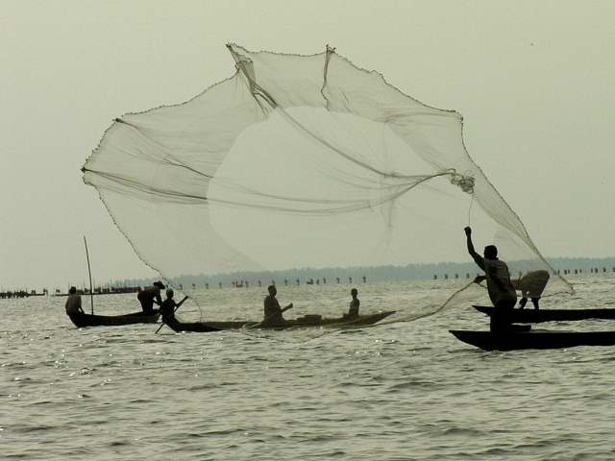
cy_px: 230
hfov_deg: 8.8
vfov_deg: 6.6
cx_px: 308
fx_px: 3997
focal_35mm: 225
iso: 200
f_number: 7.7
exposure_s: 1/500
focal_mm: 57.3
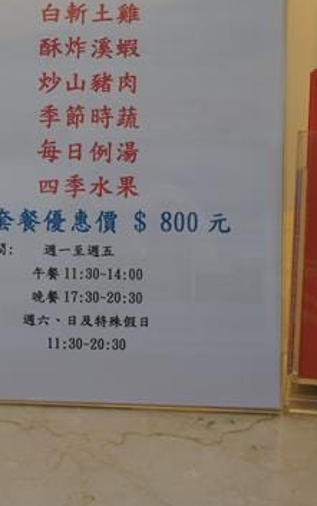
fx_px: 1243
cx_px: -11
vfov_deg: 22.8
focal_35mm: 90
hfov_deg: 14.3
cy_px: 135
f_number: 5
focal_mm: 26
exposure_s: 1/60
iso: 200
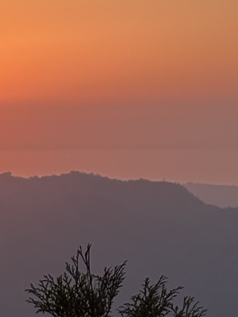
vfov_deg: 8.0
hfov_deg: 5.8
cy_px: 91
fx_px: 2270
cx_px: -256
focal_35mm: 248
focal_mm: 5.96
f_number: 1.6
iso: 32
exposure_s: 1/907
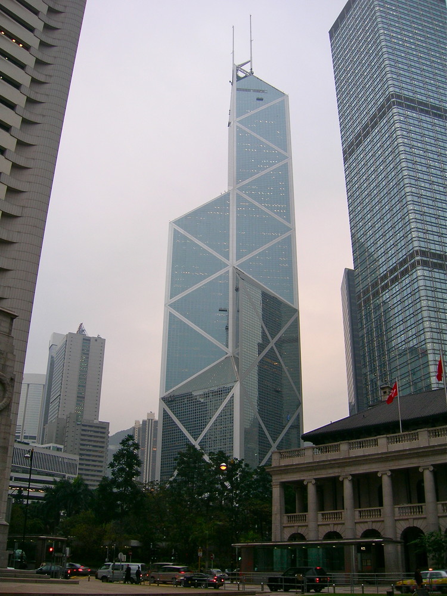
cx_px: 224
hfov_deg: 41.8
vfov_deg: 54.0
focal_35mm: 34
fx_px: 585
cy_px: 298
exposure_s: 1/41.6
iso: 50
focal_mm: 5.7
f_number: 2.9
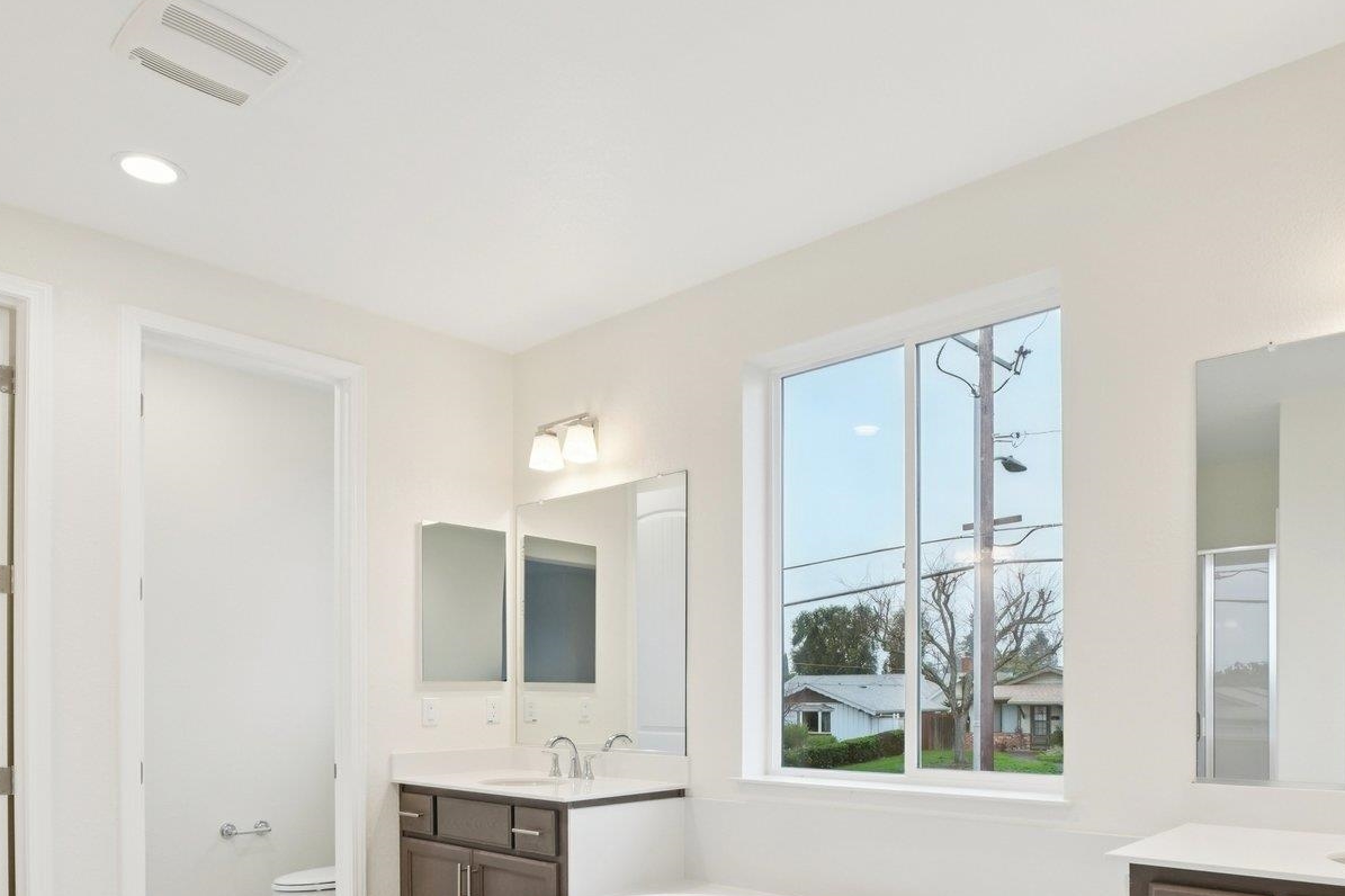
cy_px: 704
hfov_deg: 73.3
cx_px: 775
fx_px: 896
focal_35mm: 24
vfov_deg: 50.2
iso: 800
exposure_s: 1/40
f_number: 8
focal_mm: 14
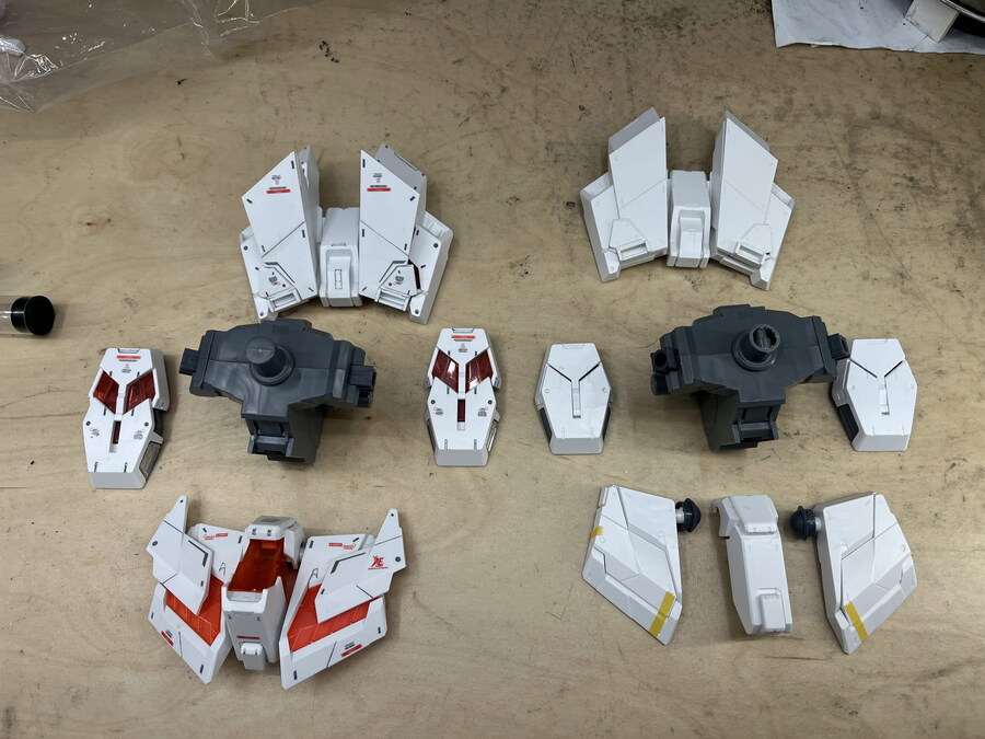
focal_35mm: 26
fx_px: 740
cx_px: 492
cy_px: 370
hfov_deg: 67.3
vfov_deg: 53.1
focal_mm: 5.1
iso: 40
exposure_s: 1/220
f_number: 1.6
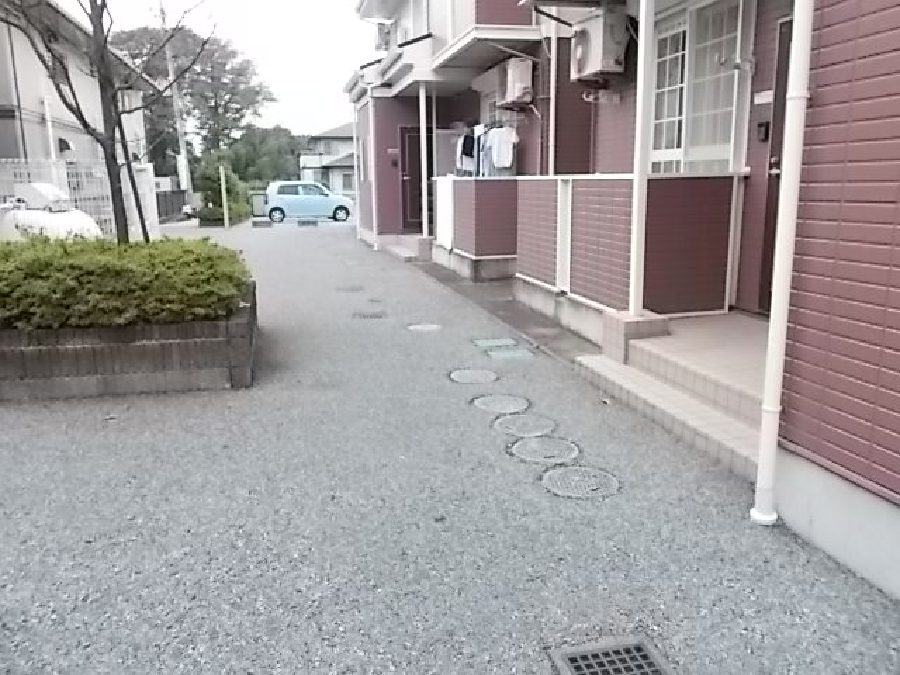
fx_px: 676
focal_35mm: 26
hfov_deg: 67.3
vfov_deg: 53.1
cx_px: 450
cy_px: 338
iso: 400
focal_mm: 4.6
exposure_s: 1/160
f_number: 3.2
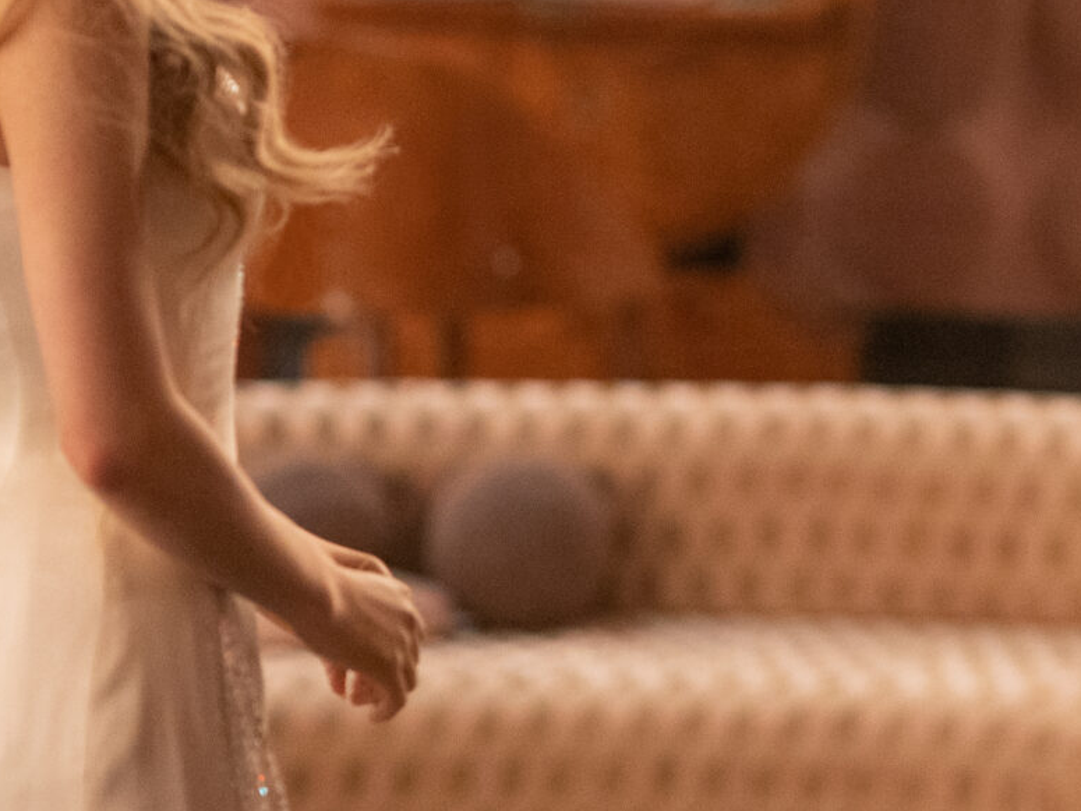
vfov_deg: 5.5
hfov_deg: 7.3
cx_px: 1267
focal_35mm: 270
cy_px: 284
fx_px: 8430
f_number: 2
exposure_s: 1/125
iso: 3200
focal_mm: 85
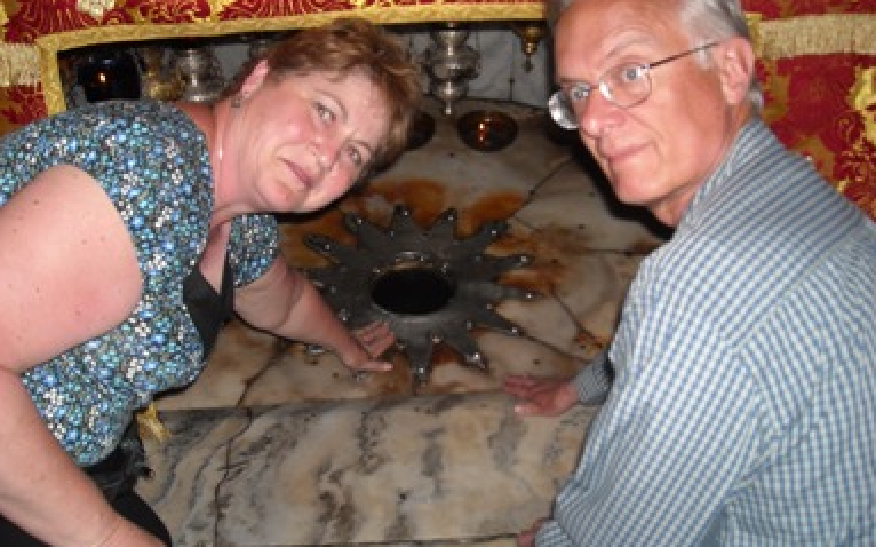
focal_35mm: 38
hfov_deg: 51.6
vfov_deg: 33.5
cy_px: 254
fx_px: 907
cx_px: 441
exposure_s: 1/60
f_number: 2.8
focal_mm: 5.7
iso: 64
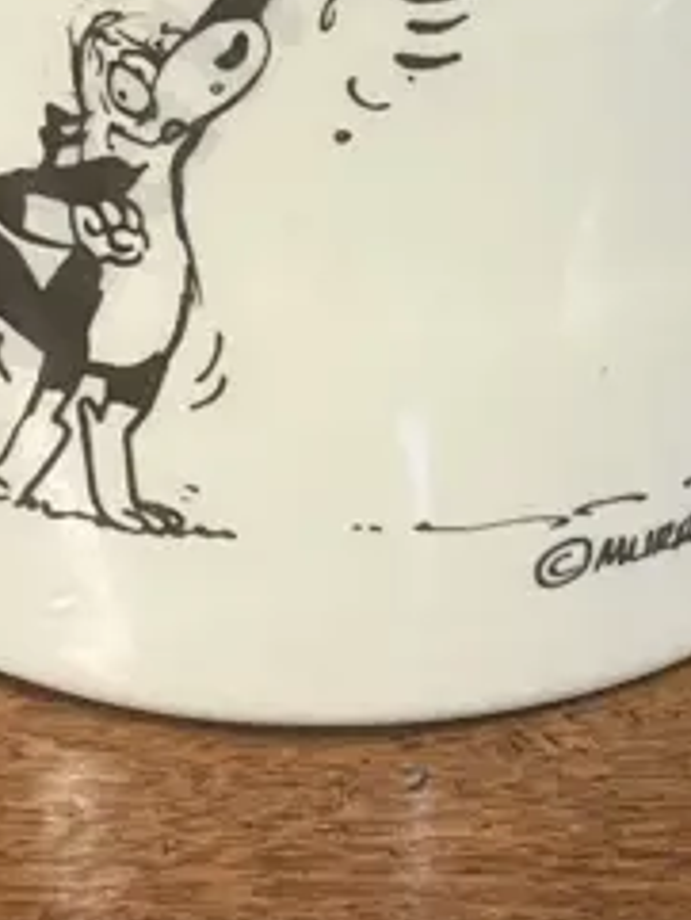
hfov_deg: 12.5
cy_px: -122
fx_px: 3164
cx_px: 328
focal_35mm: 119
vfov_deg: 16.0
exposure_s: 1/50
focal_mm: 3.99
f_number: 1.8
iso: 160
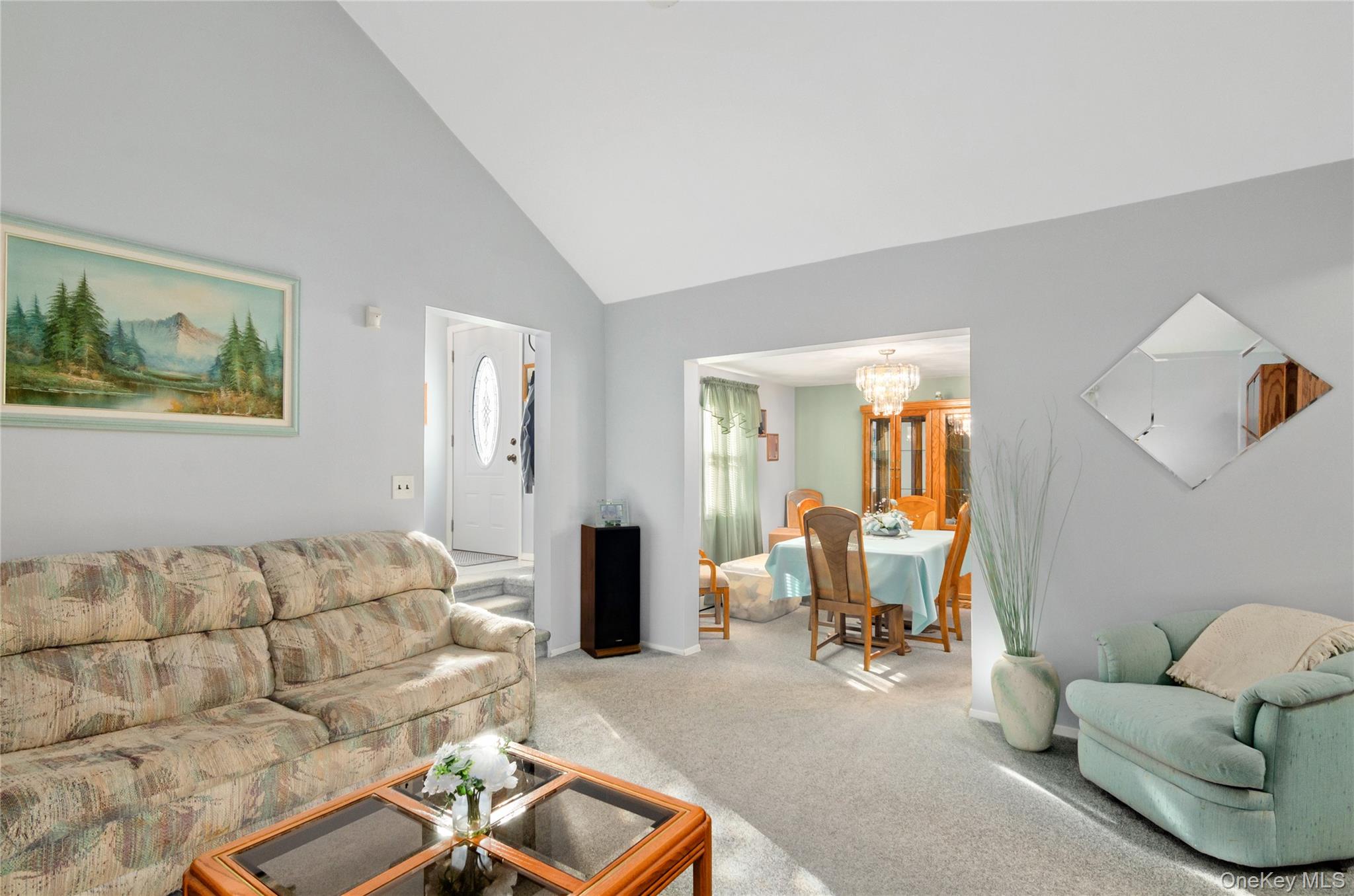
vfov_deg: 71.8
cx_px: 677
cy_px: 448
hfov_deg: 95.1
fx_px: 619
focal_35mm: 16
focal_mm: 11
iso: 400
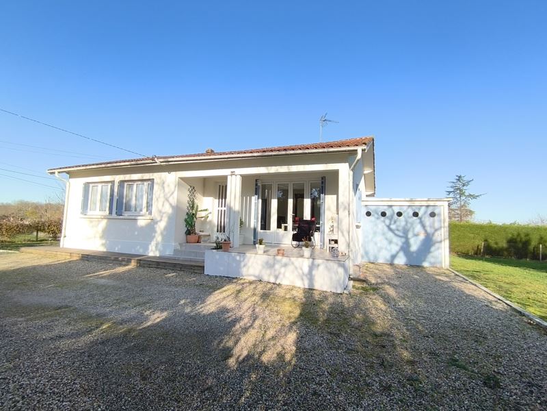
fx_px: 237
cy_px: 206
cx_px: 274
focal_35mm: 15
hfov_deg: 98.2
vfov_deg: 81.7
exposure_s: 1/1120
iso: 50
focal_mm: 1.65
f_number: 2.2
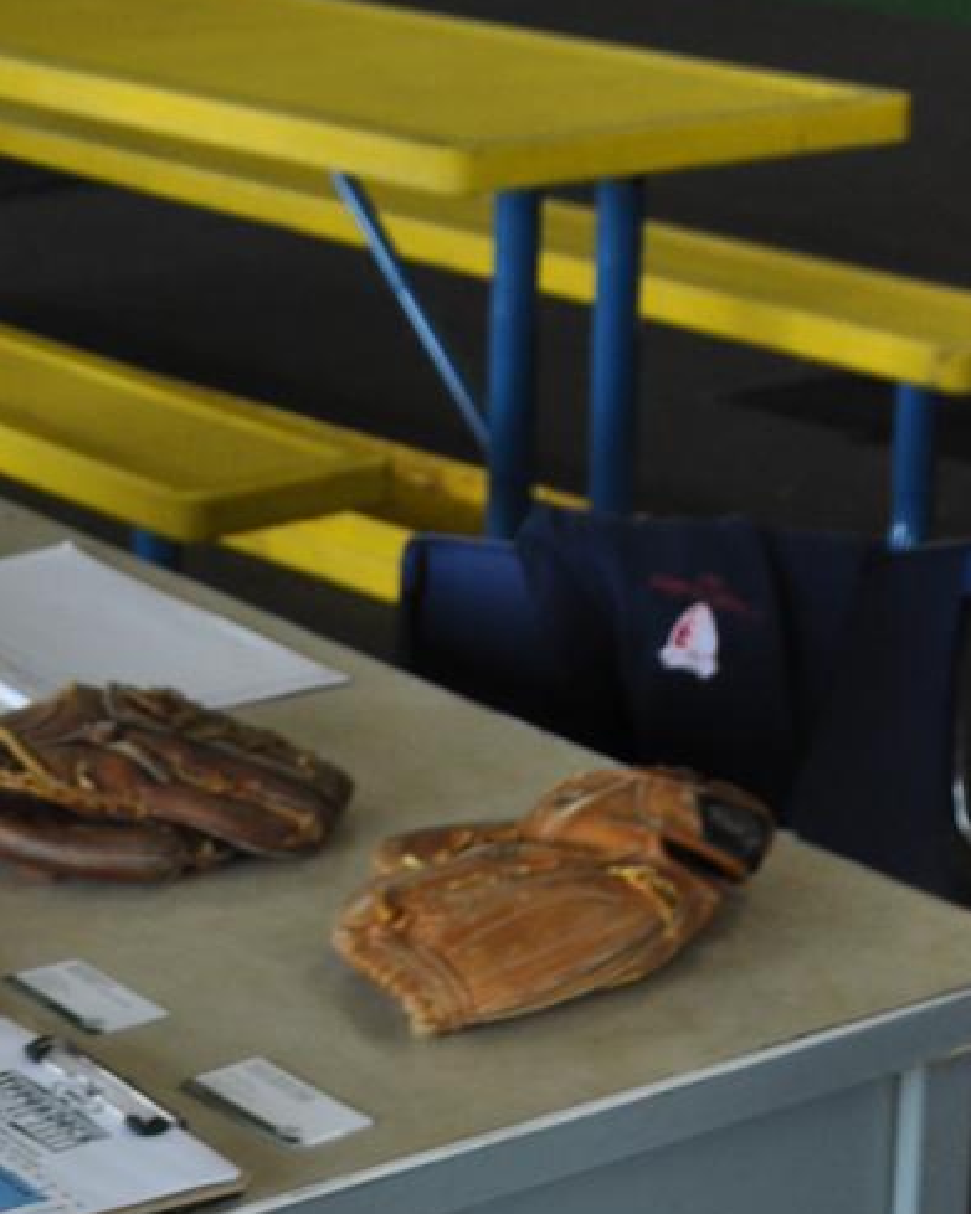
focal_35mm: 104
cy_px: -6
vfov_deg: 18.0
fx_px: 3737
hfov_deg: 14.3
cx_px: -261
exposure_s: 1/60
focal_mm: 20
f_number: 4
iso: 400
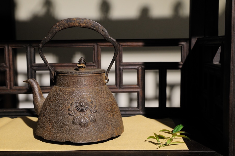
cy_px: 78
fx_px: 333
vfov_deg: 26.4
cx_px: 118
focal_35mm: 51
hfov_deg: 38.9
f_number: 5.6
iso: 500
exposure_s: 1/6
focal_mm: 34
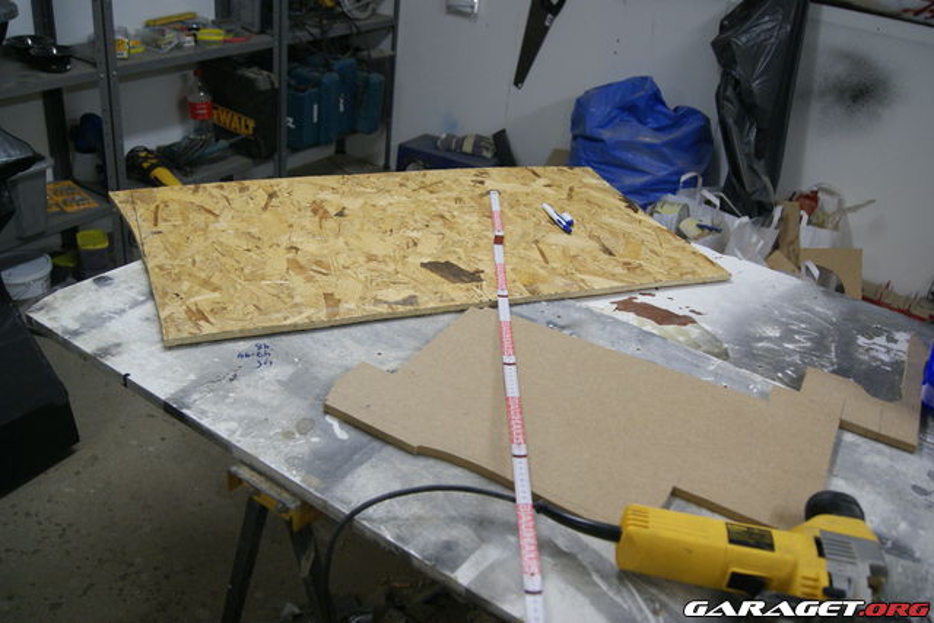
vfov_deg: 43.6
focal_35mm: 30
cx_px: 467
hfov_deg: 61.9
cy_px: 312
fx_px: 778
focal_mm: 20
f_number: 4
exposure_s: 1/20
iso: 400
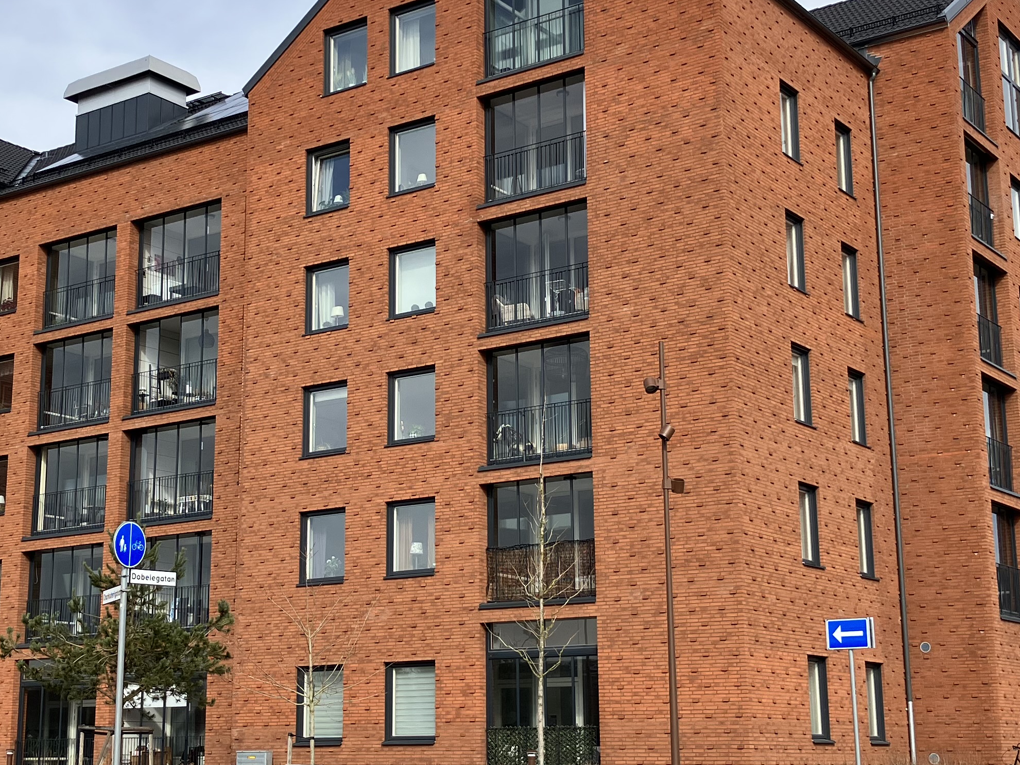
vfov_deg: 25.6
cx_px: 482
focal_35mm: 57
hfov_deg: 33.8
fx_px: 1679
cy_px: 396
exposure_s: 1/1736
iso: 32
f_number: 1.8
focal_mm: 3.99
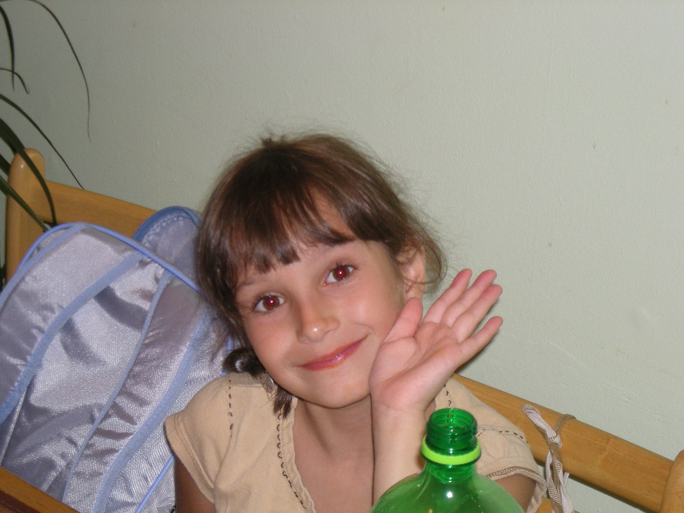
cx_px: 342
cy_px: 256
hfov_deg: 18.7
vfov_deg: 14.1
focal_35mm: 105
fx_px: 2075
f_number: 4.7
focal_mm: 17.1
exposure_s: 1/60
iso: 114
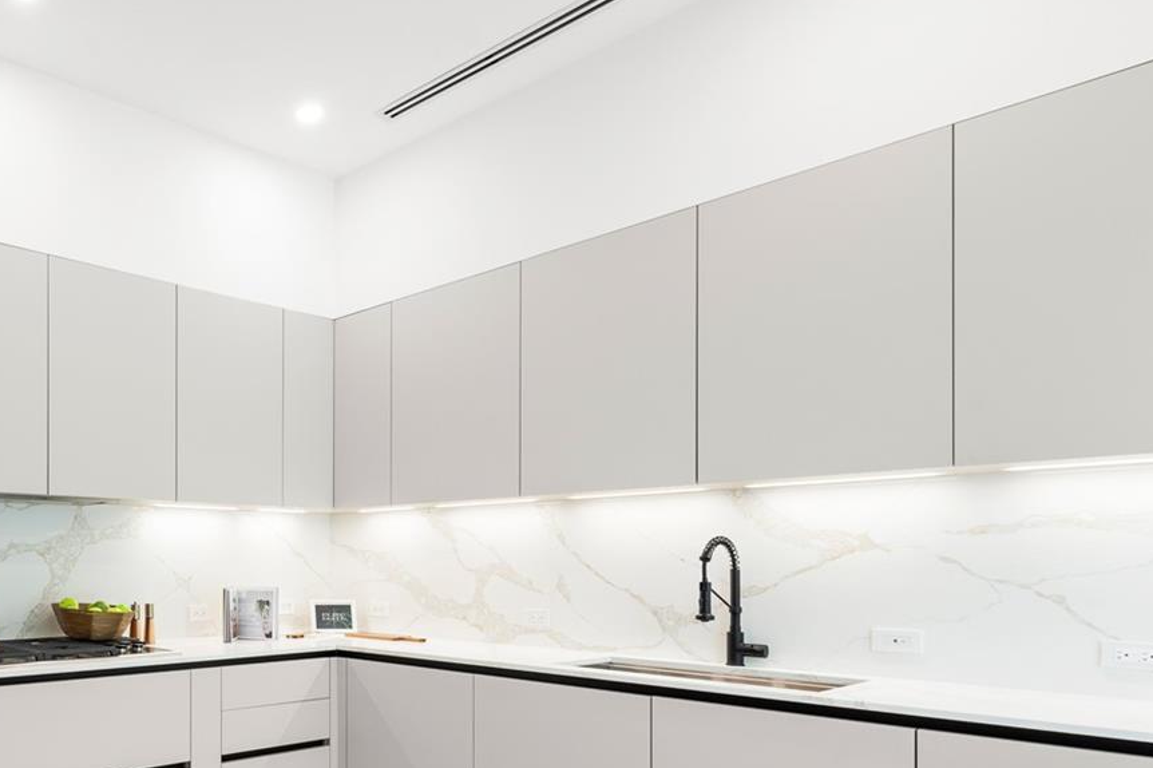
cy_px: 567
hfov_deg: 59.8
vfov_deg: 47.8
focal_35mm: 26
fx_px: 832
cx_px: 132
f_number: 8
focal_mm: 14
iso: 320
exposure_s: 1/13
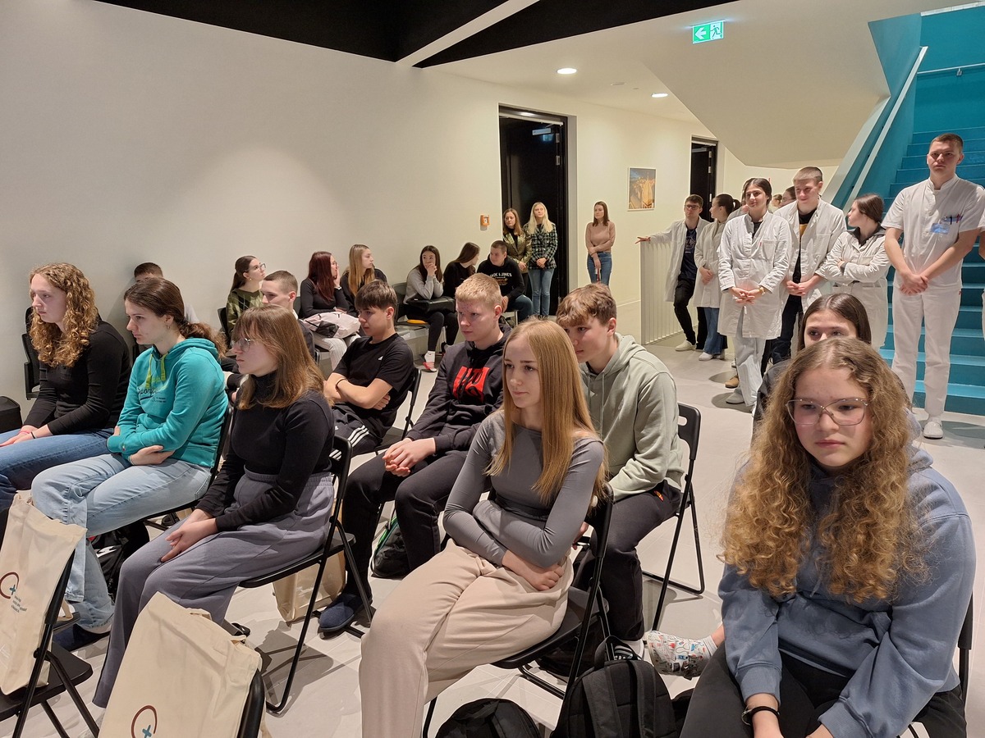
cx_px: 492
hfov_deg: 73.9
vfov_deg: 58.9
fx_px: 654
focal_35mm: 23
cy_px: 369
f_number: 1.8
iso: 200
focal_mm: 5.54
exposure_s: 1/50
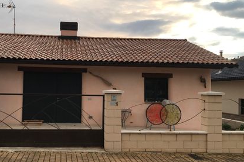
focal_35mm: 42
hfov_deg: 46.2
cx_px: 97
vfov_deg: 31.9
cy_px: 84
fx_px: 285
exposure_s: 1/121
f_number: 1.8
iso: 20
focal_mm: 3.99
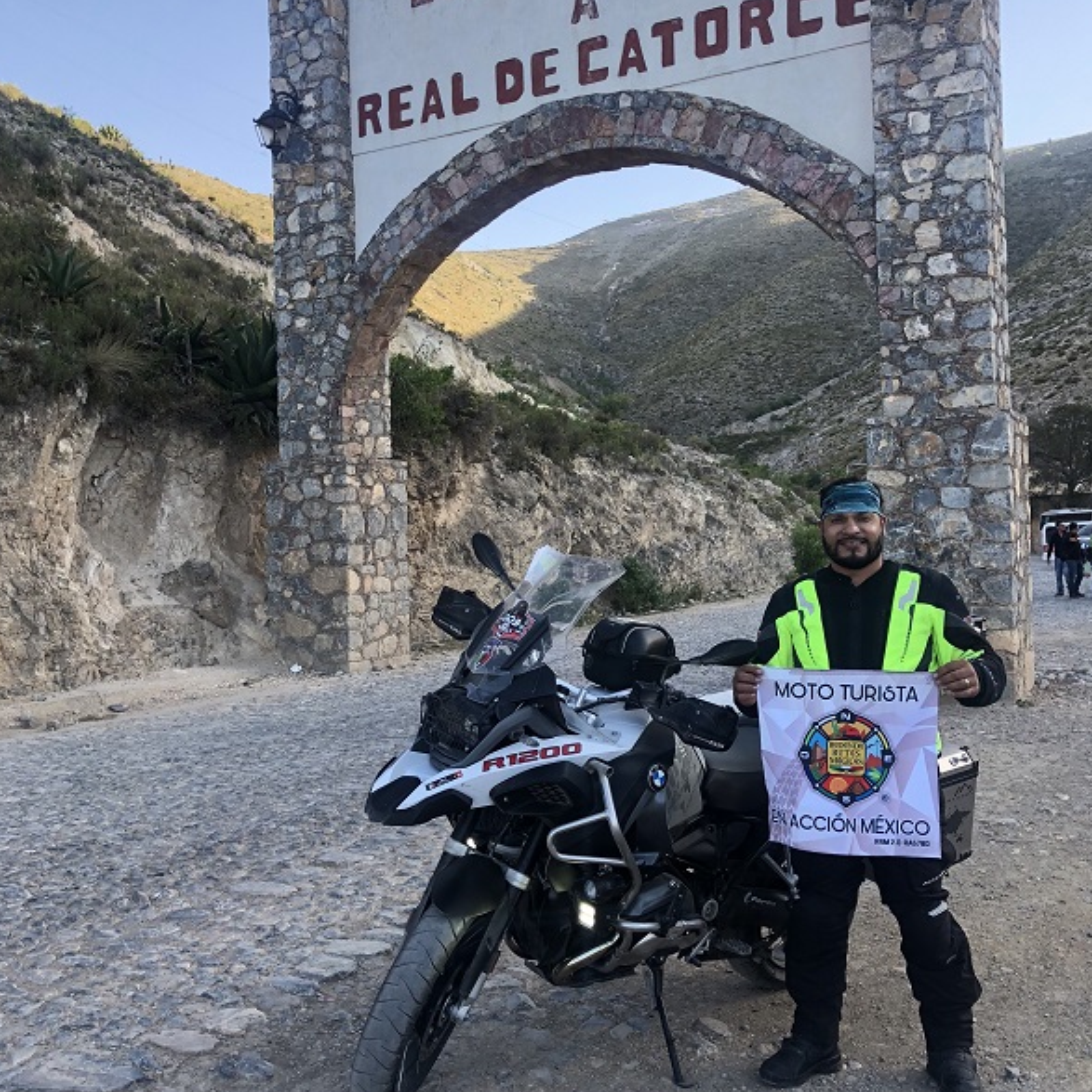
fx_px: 1213
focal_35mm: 34
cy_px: 531
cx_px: 546
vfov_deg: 48.4
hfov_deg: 48.5
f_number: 1.8
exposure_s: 1/216
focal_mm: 3.99
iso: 20
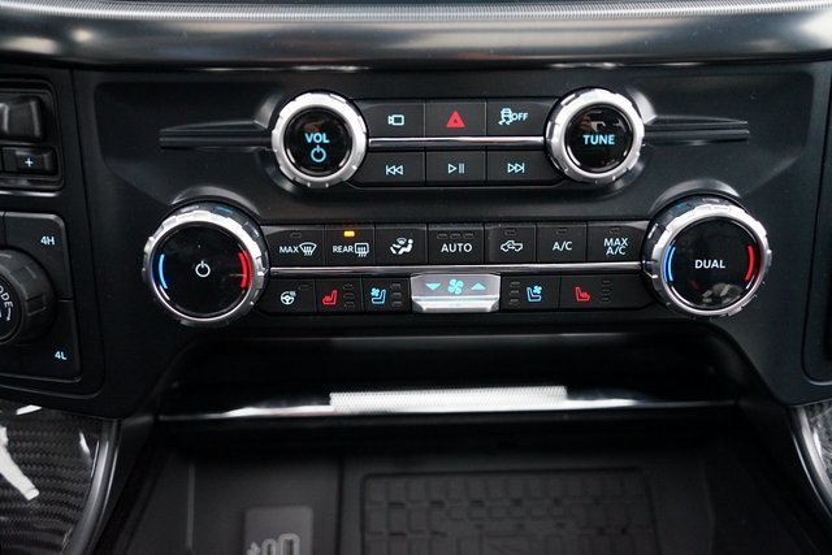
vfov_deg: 36.9
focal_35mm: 36
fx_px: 832
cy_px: 278
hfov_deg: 53.1
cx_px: 416
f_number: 3.2
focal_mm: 36
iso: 4000
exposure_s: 1/60
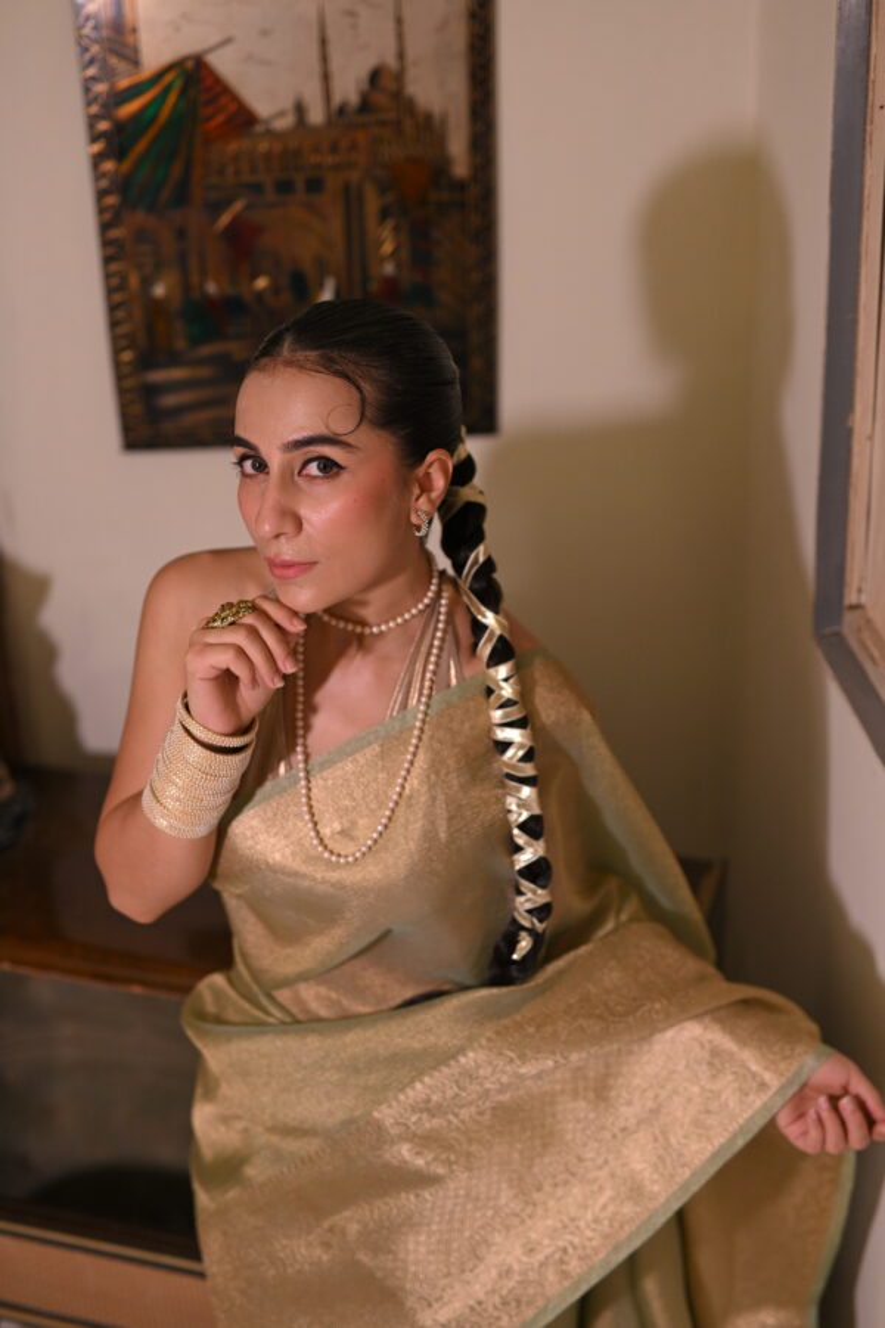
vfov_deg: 39.6
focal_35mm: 50
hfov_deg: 27.0
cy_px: 664
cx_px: 442
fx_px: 1844
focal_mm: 50
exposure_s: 1/160
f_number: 2.2
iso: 1250
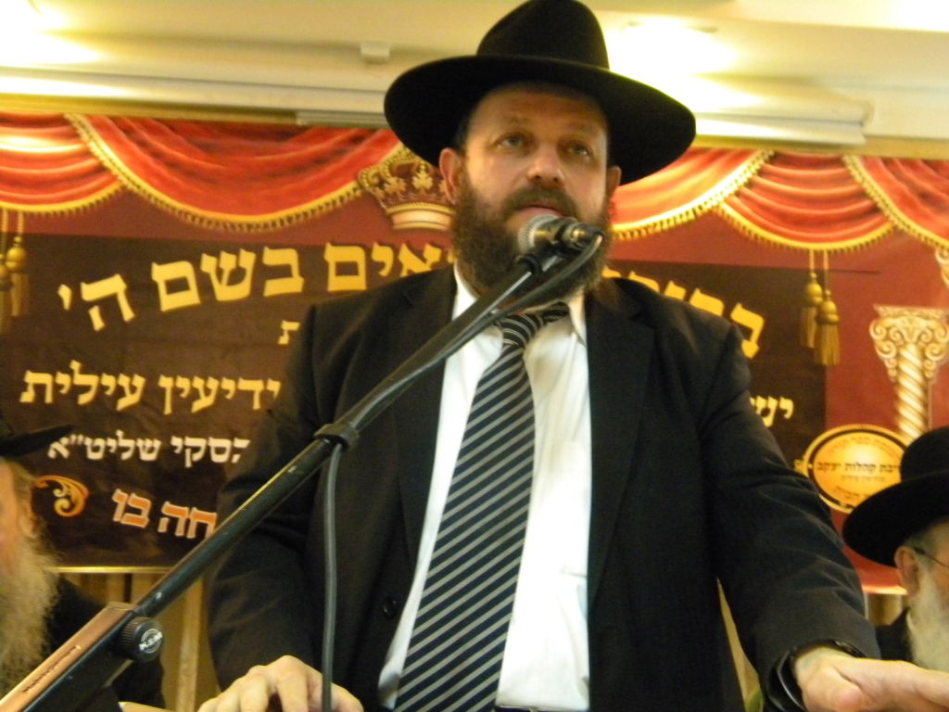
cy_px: 356
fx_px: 1124
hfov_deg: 45.8
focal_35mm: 41
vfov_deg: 35.1
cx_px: 474
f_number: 3.8
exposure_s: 1/38.2
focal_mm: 7.3
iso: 800
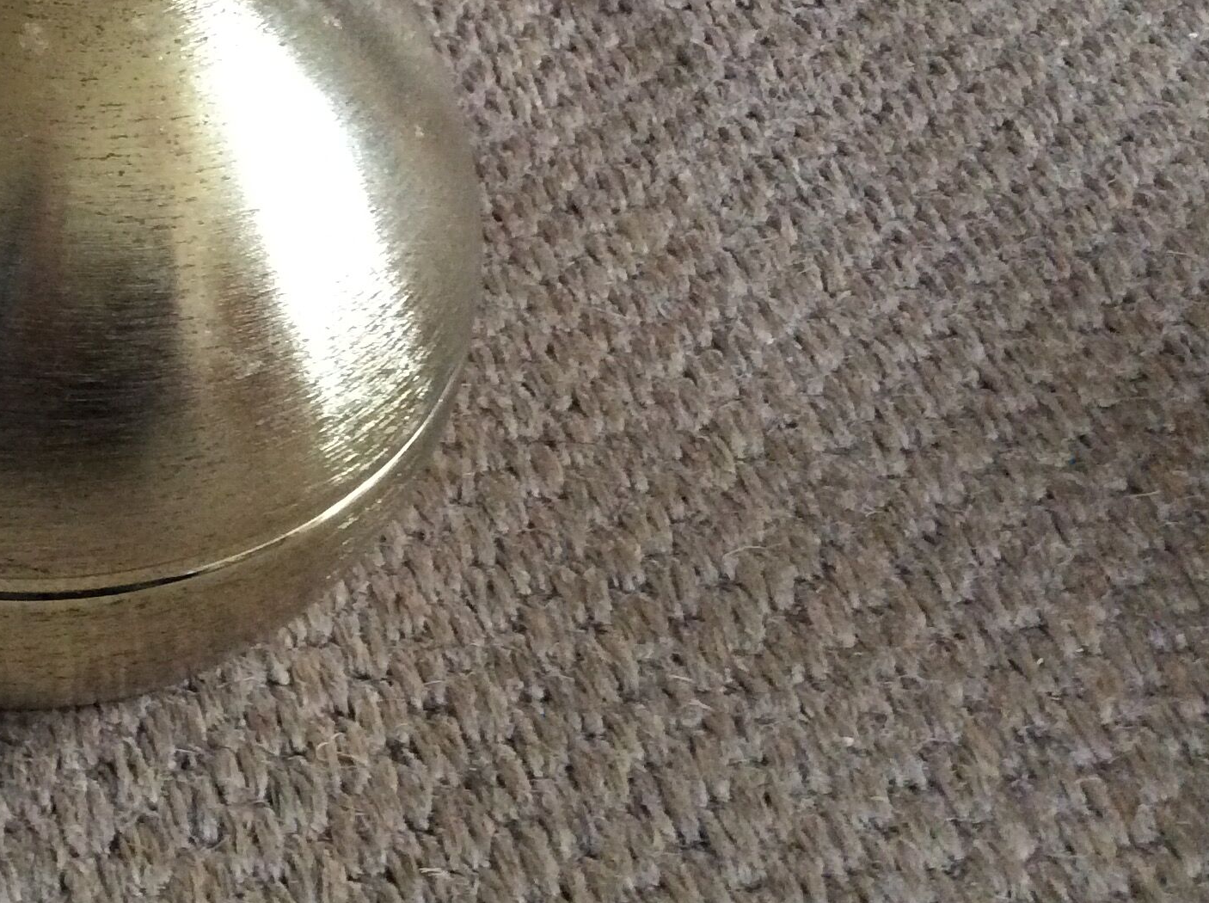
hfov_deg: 31.5
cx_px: 174
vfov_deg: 24.4
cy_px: 196
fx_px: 2057
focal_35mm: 59
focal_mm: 3.3
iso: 320
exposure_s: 1/17
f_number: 2.4
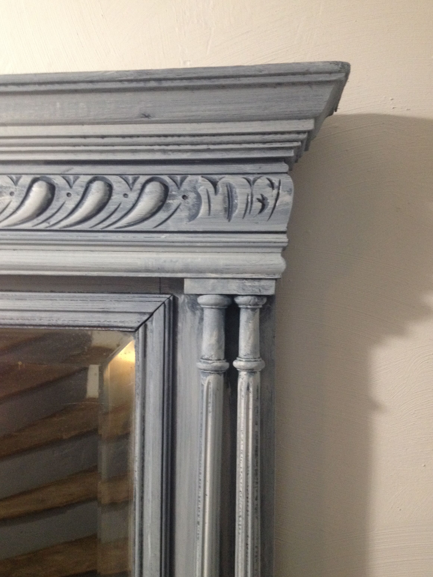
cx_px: 207
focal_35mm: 37
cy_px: 284
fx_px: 617
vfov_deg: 50.1
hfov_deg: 38.7
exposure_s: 1/20
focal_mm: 4.28
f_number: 2.4
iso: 200
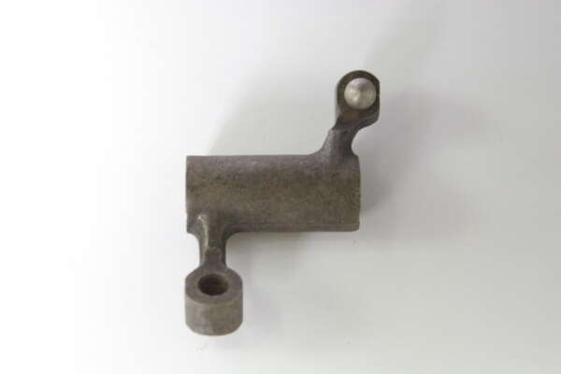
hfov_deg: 17.1
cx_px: 280
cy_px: 187
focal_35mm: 120
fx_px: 1870
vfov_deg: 11.4
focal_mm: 80
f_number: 8
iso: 800
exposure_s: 1/10
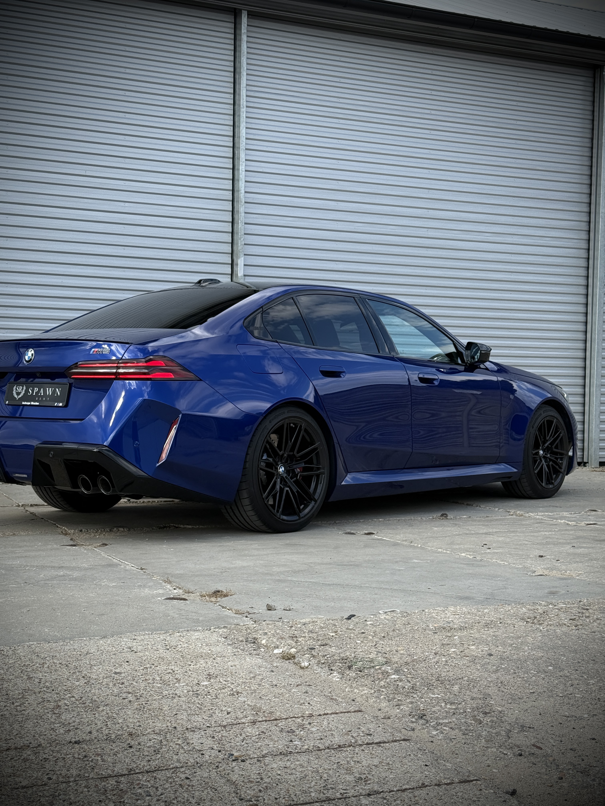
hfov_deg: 30.3
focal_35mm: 48
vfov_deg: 39.7
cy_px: 403
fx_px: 1119
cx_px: 302
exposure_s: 1/1980
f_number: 1.78
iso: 100
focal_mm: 6.76
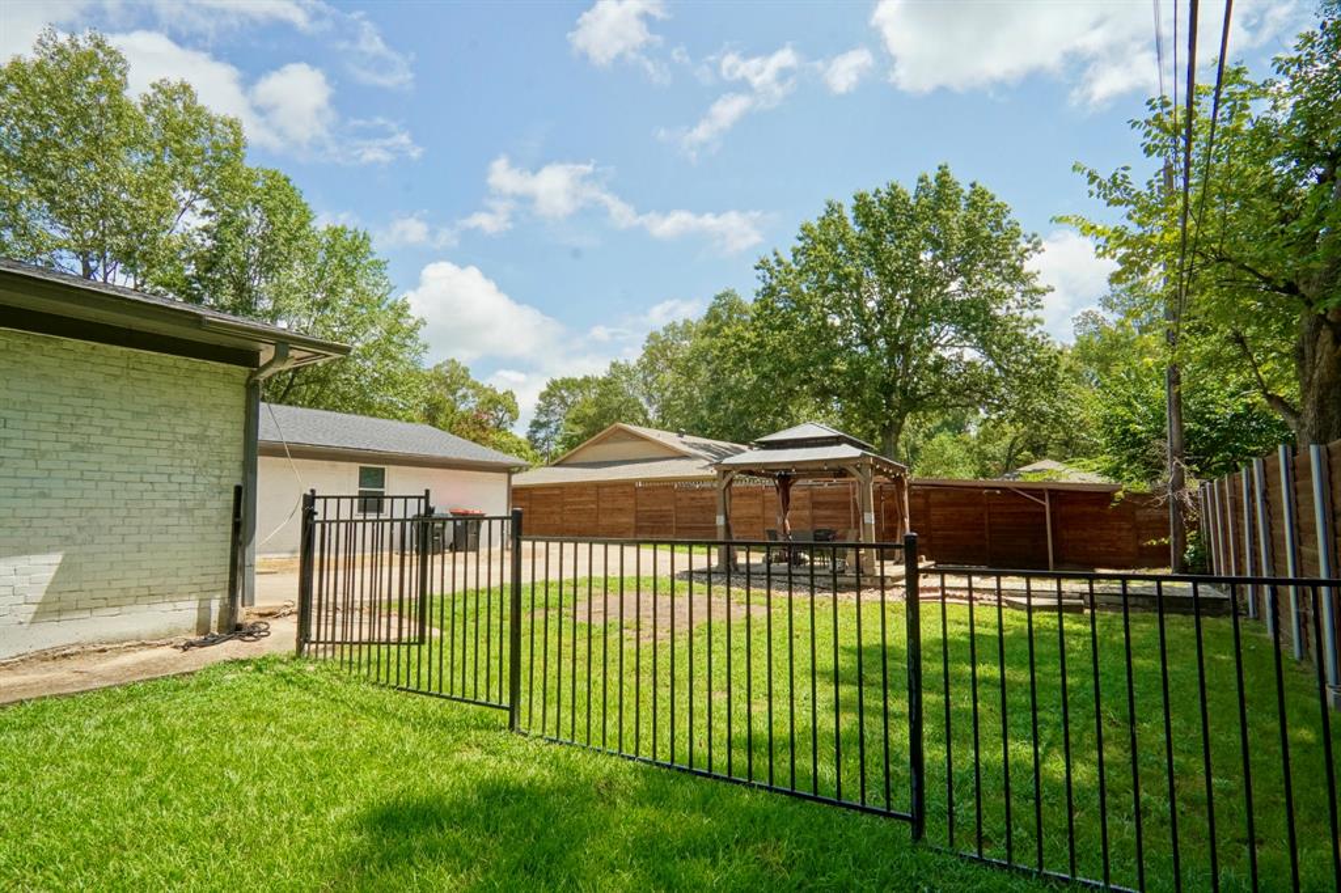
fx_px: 670
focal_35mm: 18
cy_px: 446
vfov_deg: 67.3
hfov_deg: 90.0
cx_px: 670
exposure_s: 1/200
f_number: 22
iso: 800
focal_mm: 12
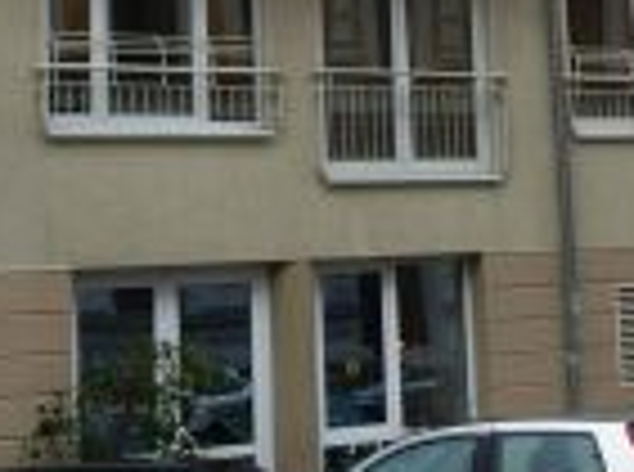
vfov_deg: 10.9
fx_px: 2338
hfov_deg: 15.3
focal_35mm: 128
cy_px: -328
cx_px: 531
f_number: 3.4
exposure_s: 1/80
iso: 100
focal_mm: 5
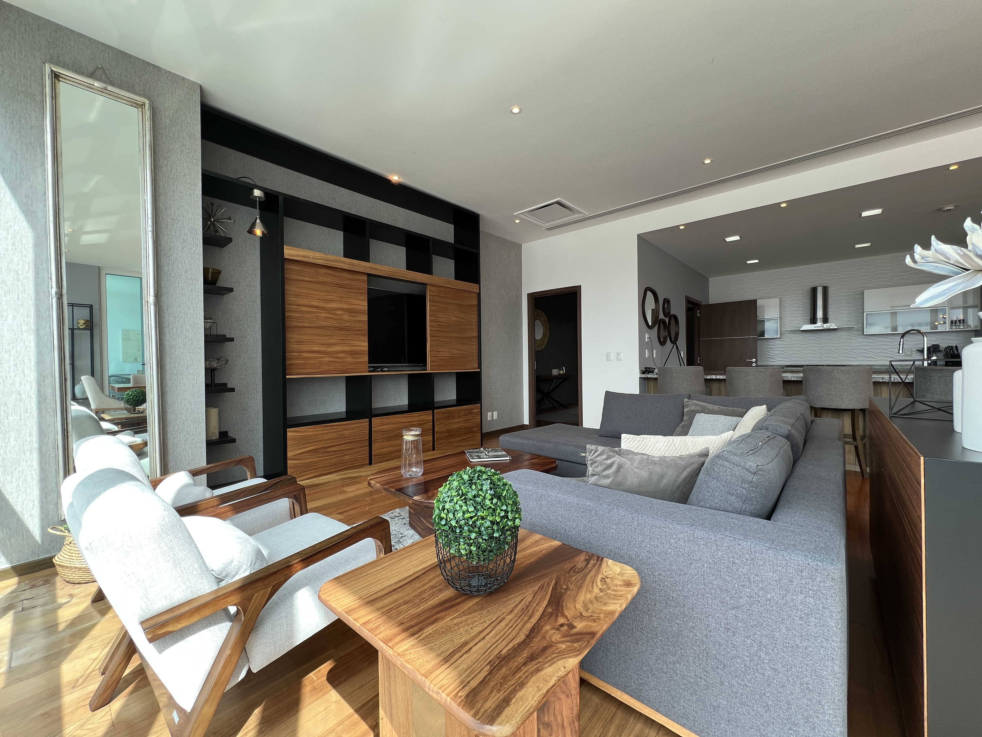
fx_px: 369
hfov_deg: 106.2
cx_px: 491
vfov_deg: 89.9
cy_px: 368
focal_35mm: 13
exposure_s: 1/99
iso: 32
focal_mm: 1.57
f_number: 1.8
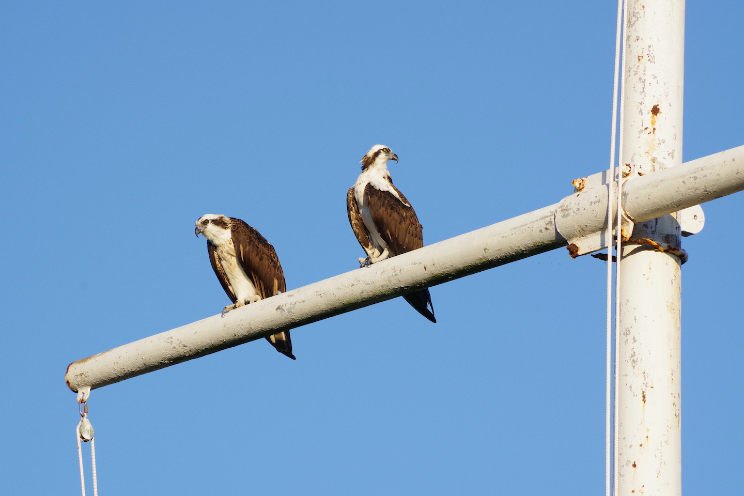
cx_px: 372
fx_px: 9299
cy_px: 248
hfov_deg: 4.6
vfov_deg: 3.1
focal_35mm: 450
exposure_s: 1/500
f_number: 10
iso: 400
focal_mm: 300
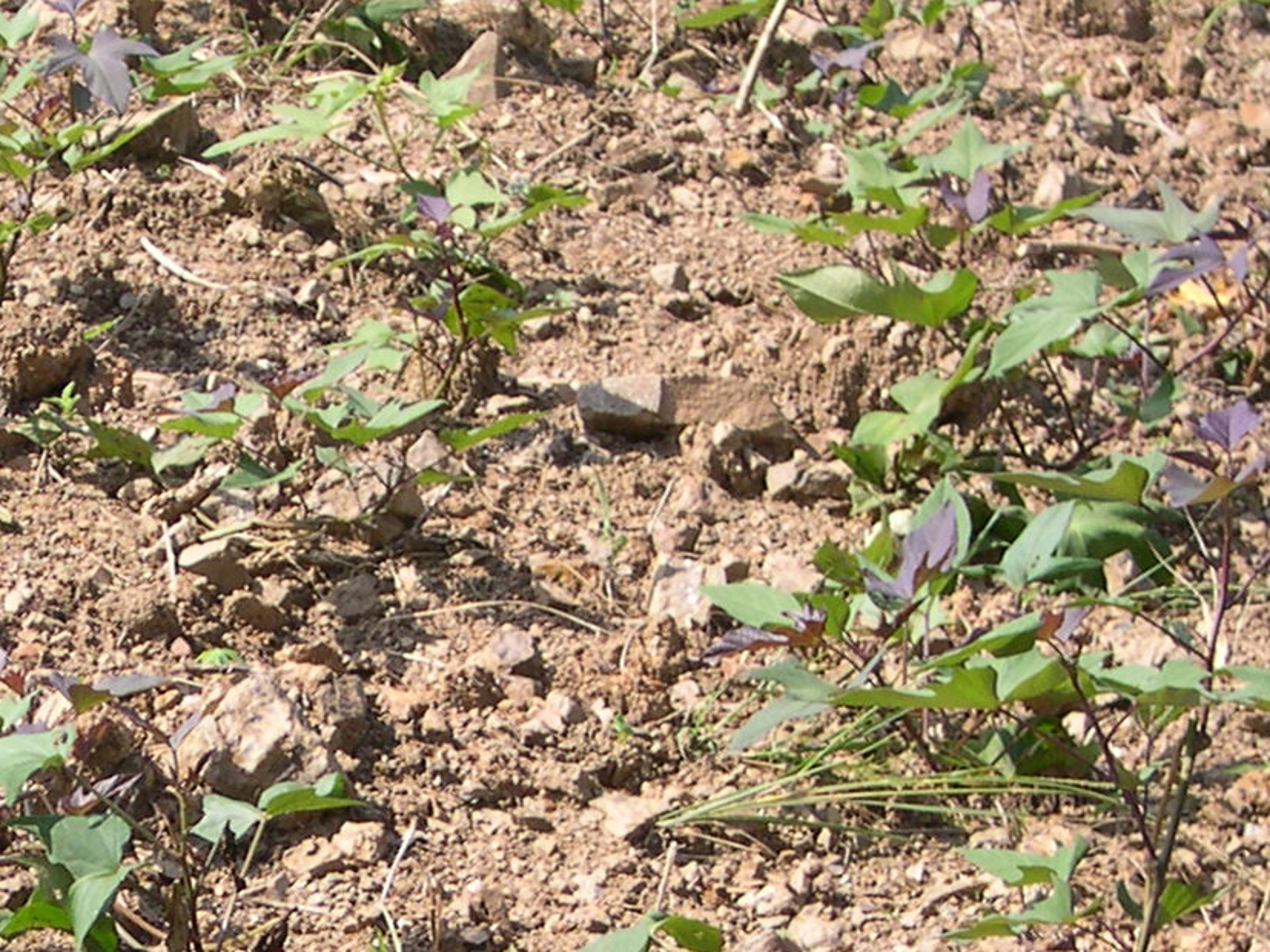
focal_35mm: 184
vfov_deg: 8.0
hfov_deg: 10.6
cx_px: -72
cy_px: 852
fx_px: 6750
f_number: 3.7
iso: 100
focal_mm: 14.2
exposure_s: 1/506
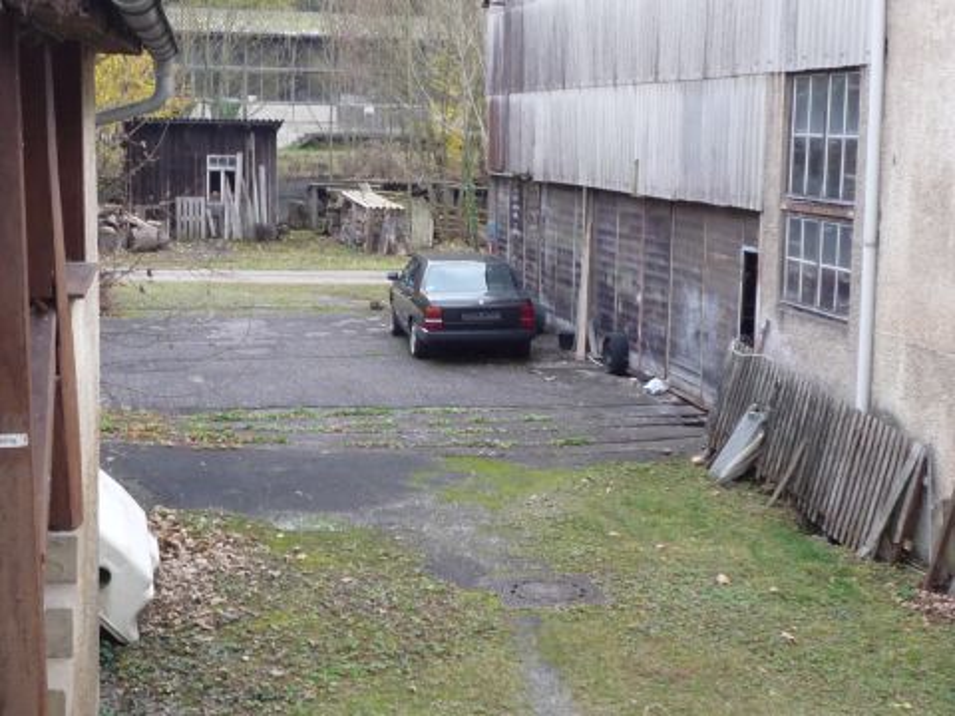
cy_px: 358
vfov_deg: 25.7
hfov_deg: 33.8
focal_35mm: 57
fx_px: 1573
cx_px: 478
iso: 160
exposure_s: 1/30
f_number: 3.5
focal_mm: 5.8
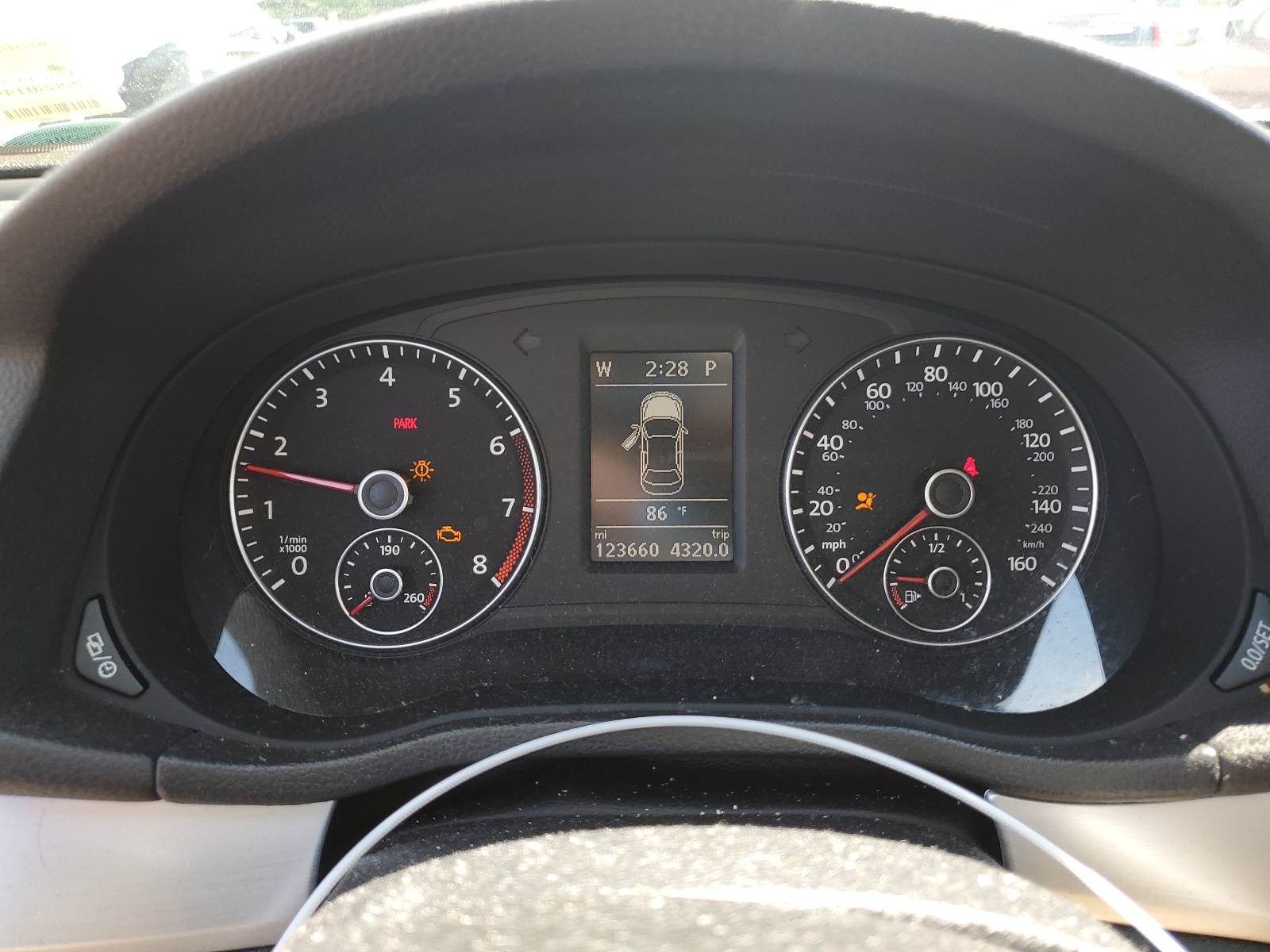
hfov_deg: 67.3
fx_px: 954
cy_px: 476
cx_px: 635
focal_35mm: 26
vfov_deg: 53.1
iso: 50
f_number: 1.5
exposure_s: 1/156
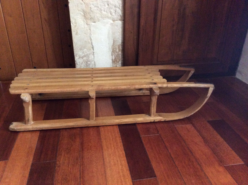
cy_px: 92
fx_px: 229
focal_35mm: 32
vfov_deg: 44.1
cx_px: 124
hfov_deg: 56.9
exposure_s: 1/17
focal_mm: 3.3
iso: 400
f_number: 2.4
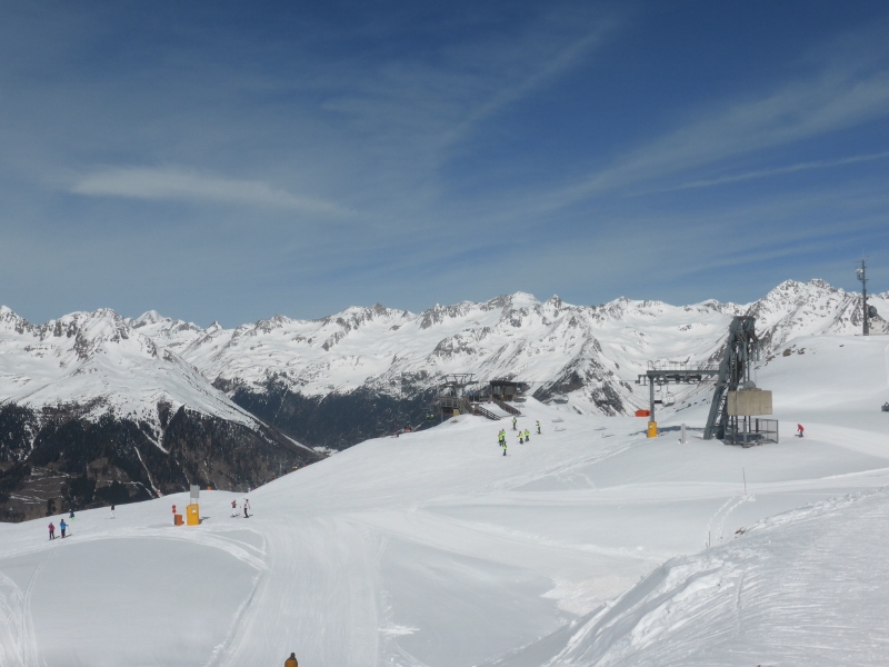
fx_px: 1027
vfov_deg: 36.0
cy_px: 334
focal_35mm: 40
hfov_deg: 46.8
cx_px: 444
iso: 100
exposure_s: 1/2000
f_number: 6.3
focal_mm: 6.9
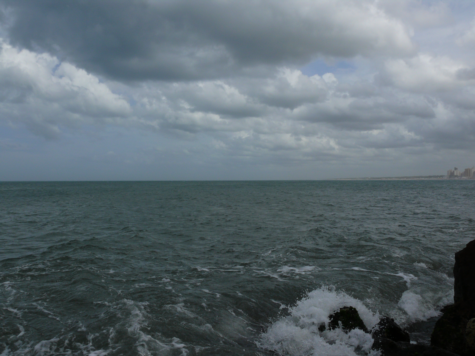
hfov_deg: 52.6
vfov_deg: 40.7
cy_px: 178
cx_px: 238
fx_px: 480
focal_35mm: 35
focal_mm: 7.4
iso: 100
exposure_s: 1/640
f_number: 8
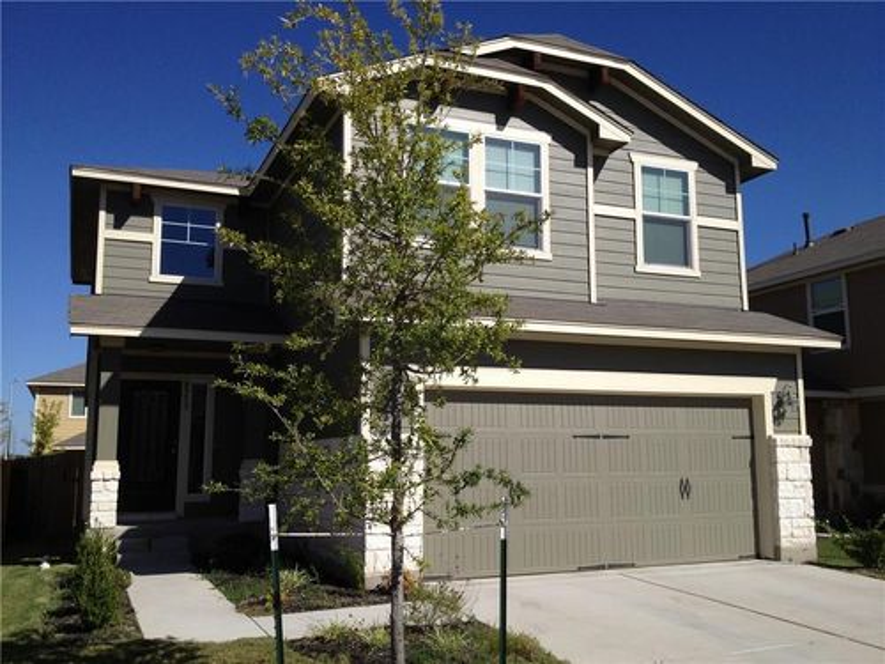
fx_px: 895
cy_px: 332
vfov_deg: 40.7
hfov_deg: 52.6
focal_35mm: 35
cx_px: 442
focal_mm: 4.28
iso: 50
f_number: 2.4
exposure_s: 1/2762
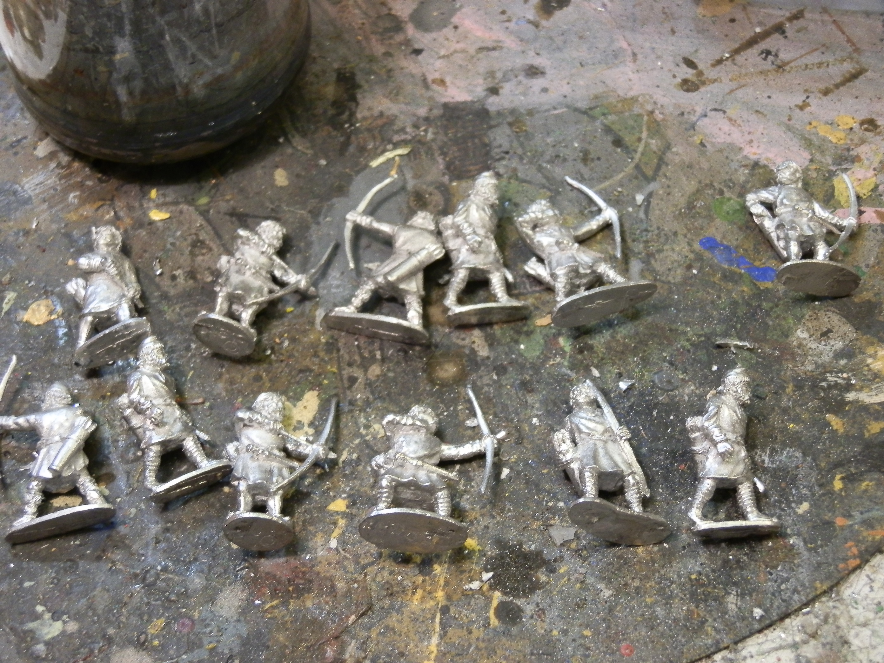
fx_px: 1558
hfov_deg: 31.7
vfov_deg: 24.0
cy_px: 332
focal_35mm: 61
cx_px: 442
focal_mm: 10.99
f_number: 3.7
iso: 200
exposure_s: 1/20
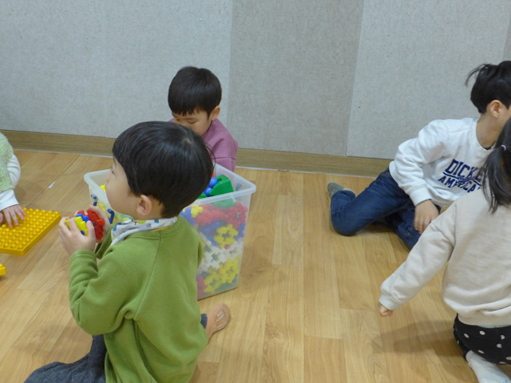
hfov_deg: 43.9
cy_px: 192
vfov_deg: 33.6
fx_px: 635
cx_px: 256
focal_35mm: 43
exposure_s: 1/320
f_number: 1.8
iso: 800
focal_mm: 8.4
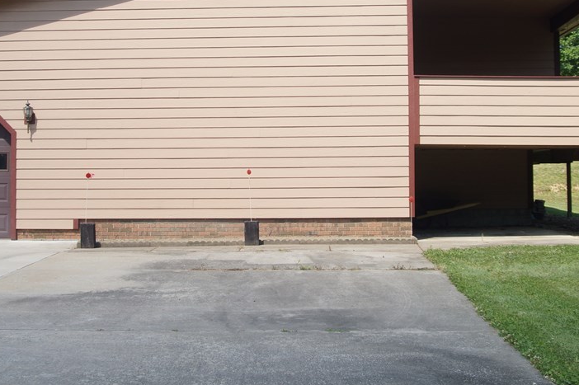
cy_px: 92
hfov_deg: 31.0
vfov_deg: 20.7
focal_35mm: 65
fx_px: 1045
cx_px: 266
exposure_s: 1/200
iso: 100
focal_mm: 28
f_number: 7.1
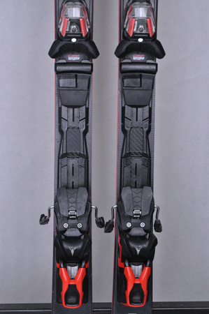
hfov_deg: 13.8
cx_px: 104
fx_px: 864
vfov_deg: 20.6
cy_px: 157
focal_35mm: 99
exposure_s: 1/125
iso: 3200
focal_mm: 66
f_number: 8
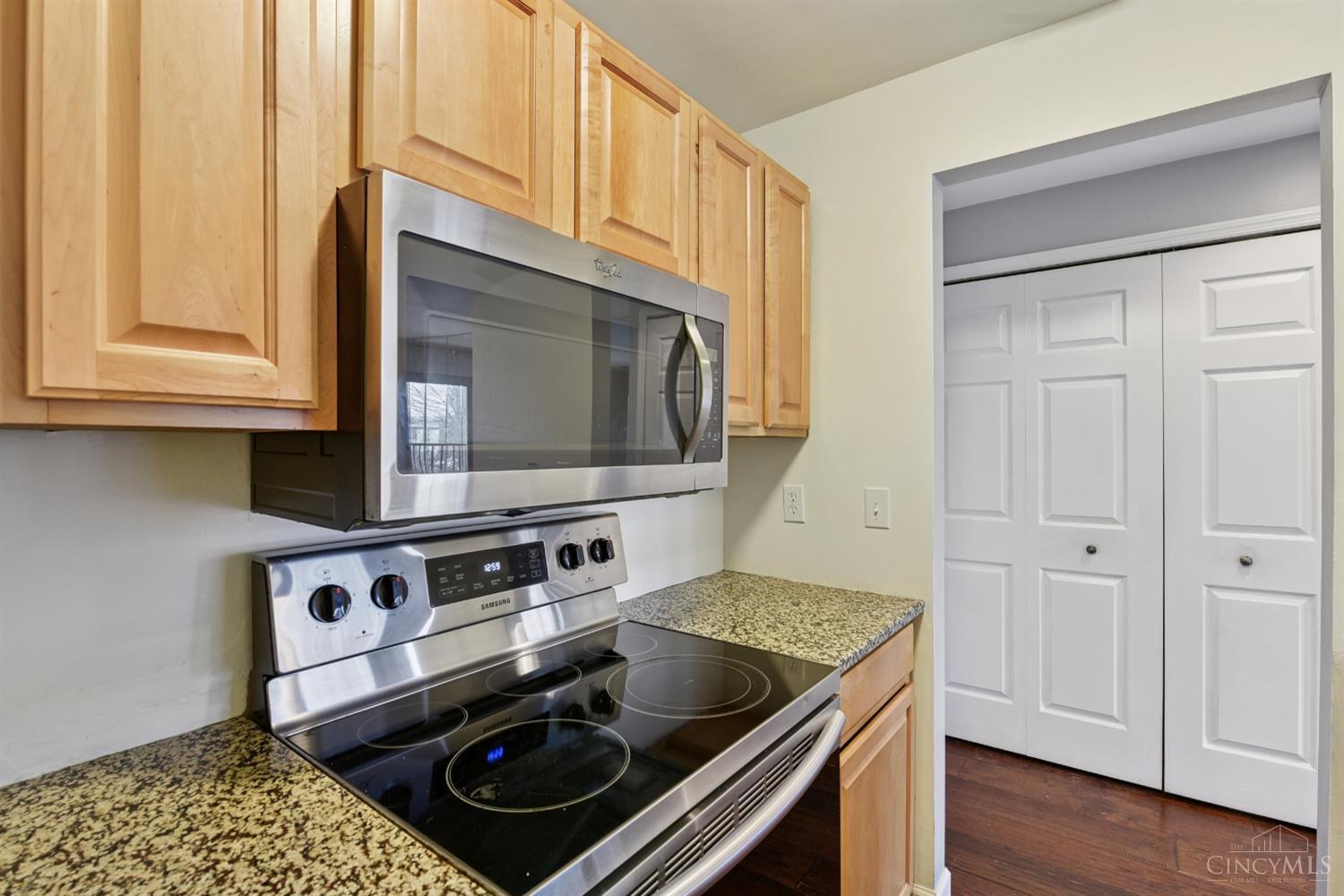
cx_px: 672
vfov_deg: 73.7
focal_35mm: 16
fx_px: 597
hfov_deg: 96.7
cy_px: 448
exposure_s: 1/10
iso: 400
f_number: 8
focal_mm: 16
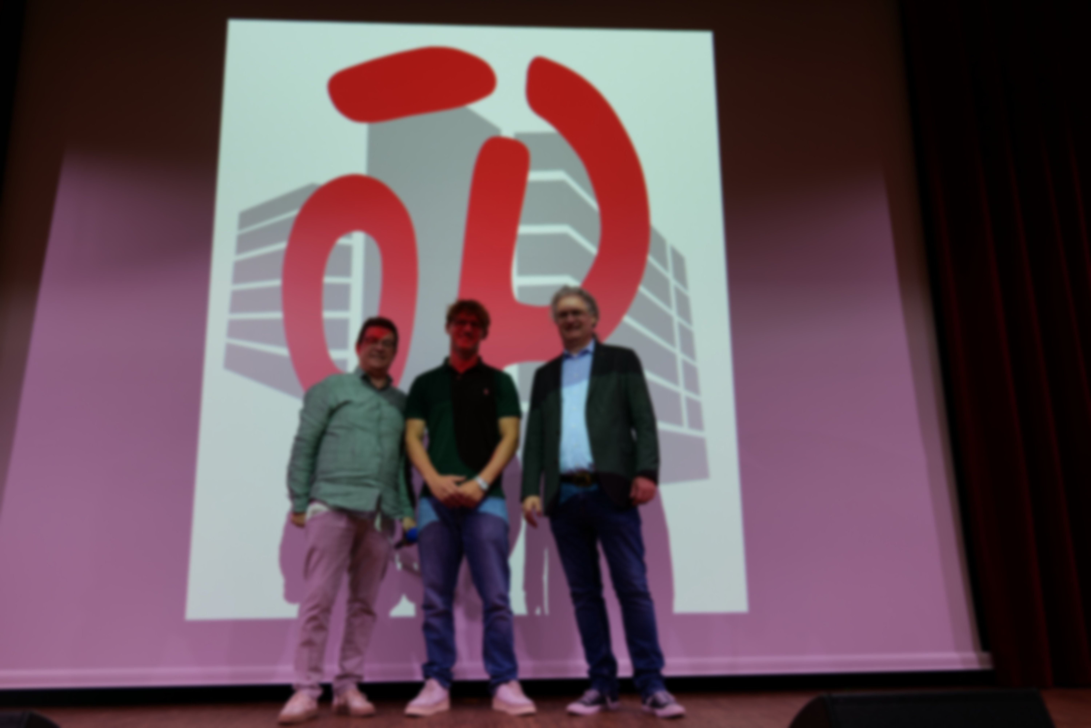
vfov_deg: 42.3
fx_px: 939
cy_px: 364
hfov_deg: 60.3
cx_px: 546
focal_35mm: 31
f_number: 4.2
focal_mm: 31
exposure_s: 1/40
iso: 400
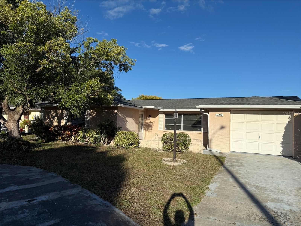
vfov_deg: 56.8
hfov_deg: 71.6
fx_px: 209
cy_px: 113
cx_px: 150
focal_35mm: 24
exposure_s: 1/6711
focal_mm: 6.76
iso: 80
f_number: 1.78
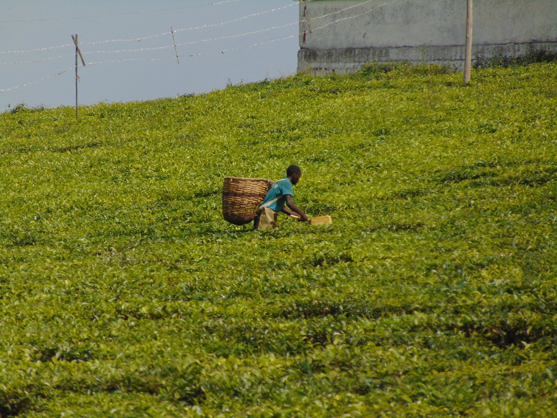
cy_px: 209
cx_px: 278
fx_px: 9268
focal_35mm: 576
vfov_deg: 2.6
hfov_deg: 3.4
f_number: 4.6
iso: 80
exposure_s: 1/1000
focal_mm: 103.2
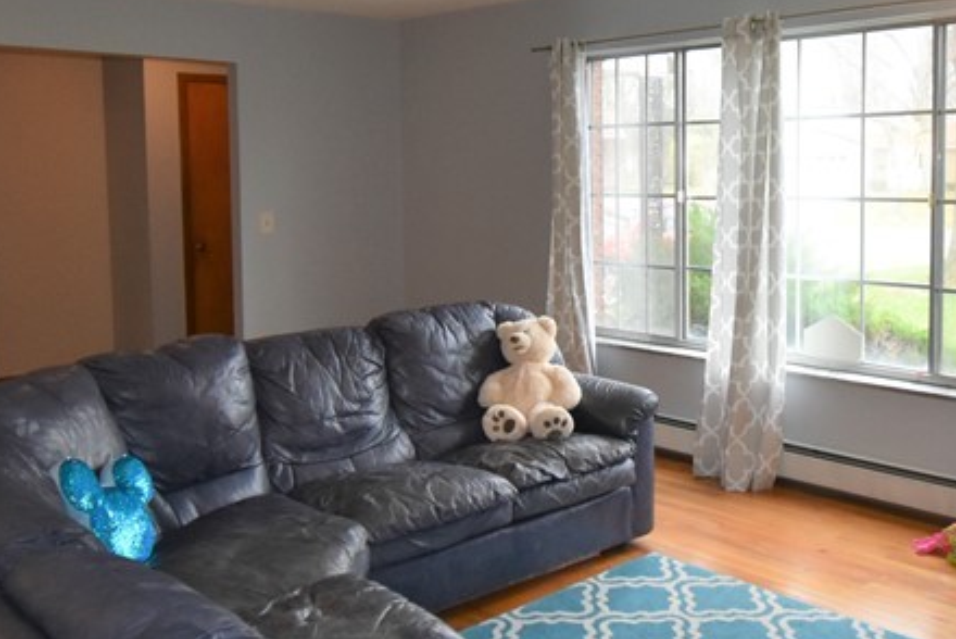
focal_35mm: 37
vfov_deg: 35.8
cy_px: 248
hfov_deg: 51.2
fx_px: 983
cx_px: 611
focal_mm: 10
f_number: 4.5
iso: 1100
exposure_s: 1/125
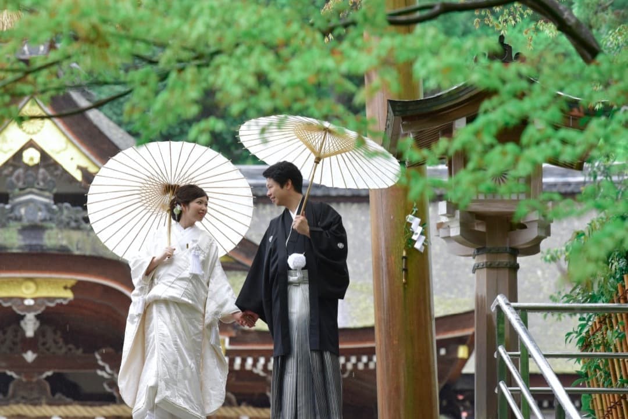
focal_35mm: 200
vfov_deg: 6.9
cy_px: 210
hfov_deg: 10.3
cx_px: 314
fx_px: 3490
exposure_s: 1/160
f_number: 5.6
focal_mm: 200
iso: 2000
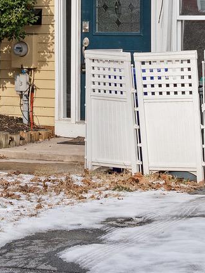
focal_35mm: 137
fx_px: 1082
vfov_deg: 13.7
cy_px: -115
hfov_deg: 10.8
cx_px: 48
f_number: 9
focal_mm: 30
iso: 400
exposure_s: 1/60
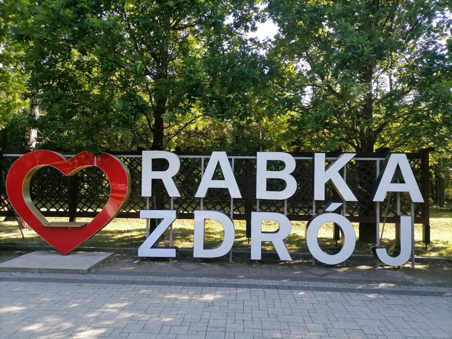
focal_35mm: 26
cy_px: 170
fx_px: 339
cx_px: 226
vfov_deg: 53.1
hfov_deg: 67.3
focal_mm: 5.4
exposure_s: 1/512
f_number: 1.8
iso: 160
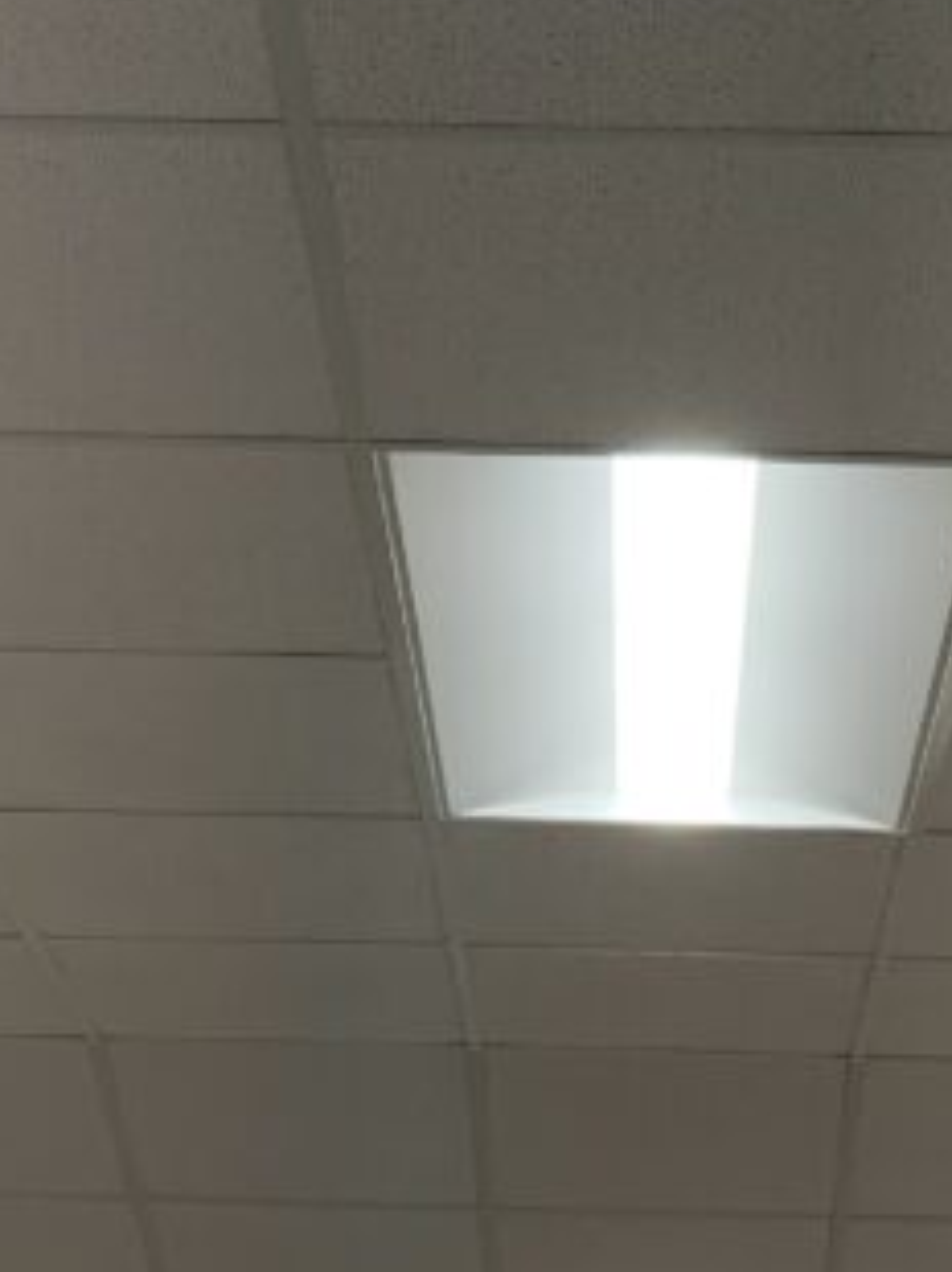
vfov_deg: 22.2
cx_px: 607
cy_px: 131
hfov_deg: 17.1
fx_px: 3158
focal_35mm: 86
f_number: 1.8
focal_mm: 4.25
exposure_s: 1/120
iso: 80
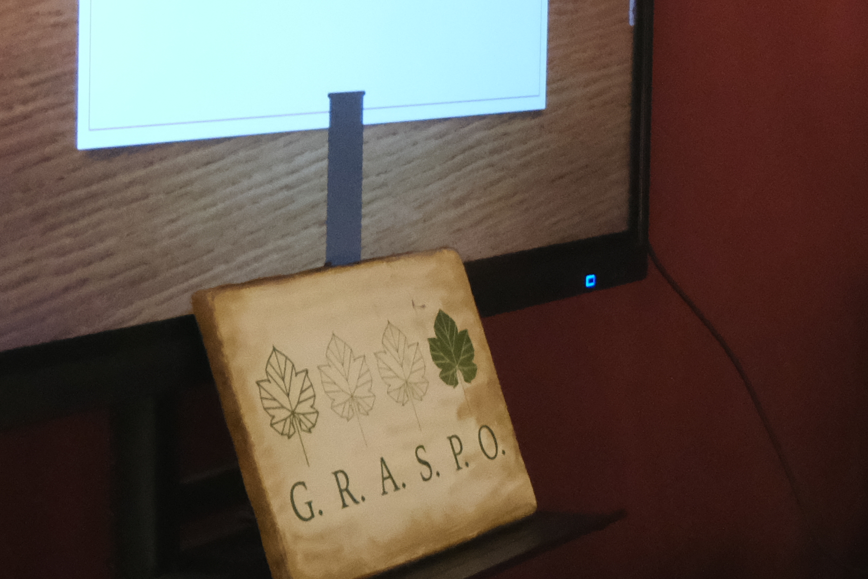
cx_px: 1103
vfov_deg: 11.3
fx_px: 2917
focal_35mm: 121
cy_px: 179
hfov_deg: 16.1
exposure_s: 1/60
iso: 6400
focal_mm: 22.9
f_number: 5.6
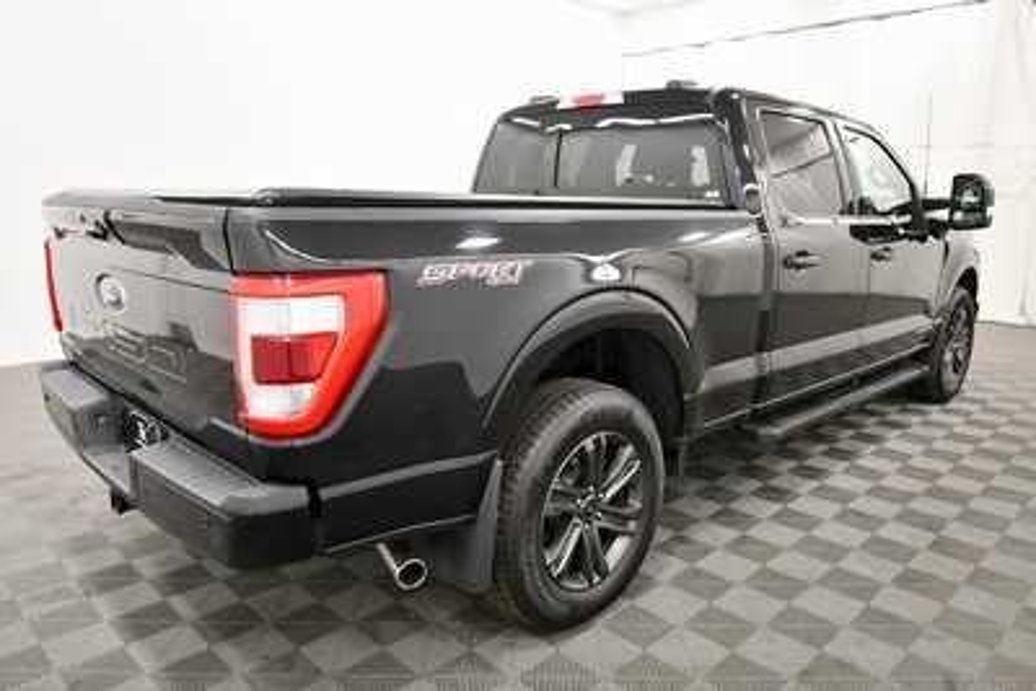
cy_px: 346
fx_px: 720
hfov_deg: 71.5
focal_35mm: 25
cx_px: 518
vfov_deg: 51.3
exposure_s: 1/125
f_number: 5.3
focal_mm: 17
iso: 2000
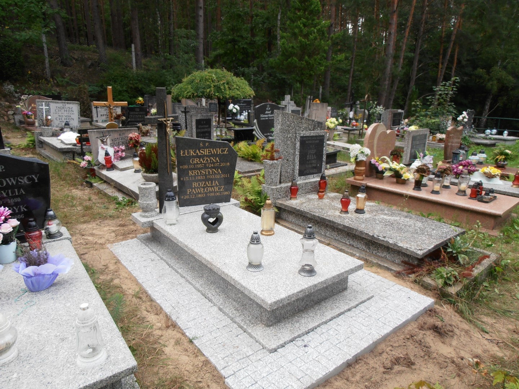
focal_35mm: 24
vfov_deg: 56.8
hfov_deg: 71.6
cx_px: 260
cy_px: 194
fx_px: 360
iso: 80
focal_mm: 4.2
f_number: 3
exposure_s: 1/200
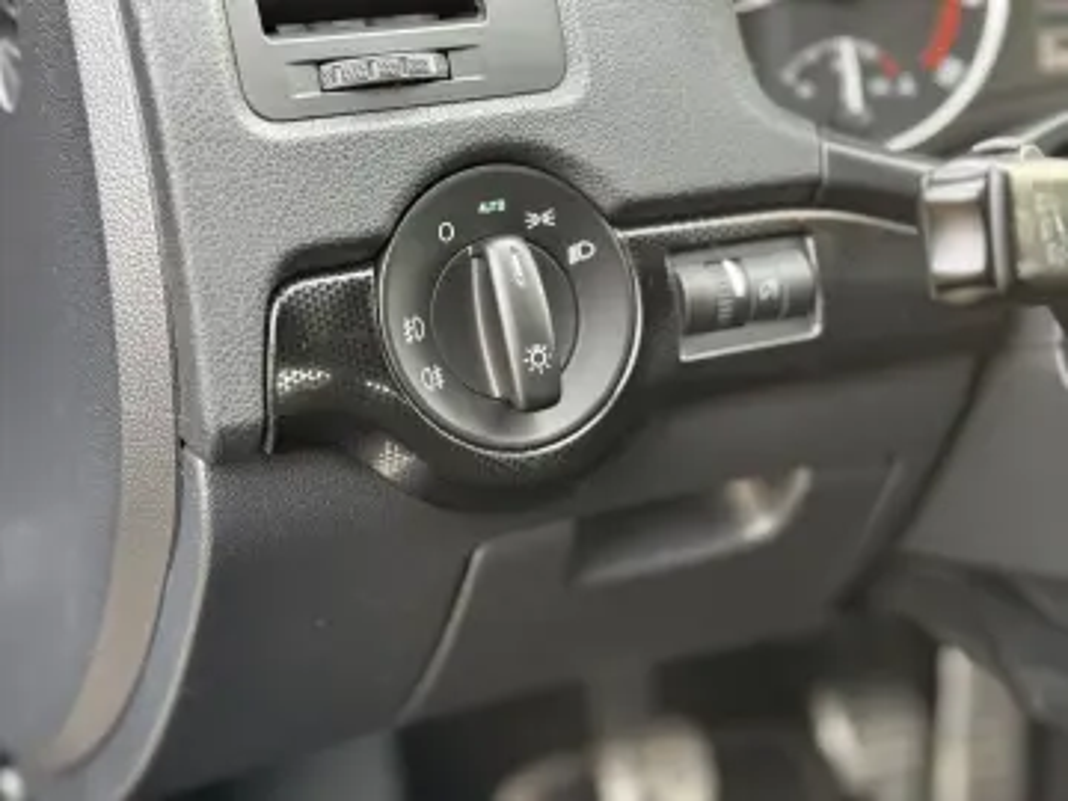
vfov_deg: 30.3
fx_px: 1481
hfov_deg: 39.7
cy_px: 400
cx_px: 534
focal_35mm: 48
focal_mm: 6.76
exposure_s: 1/60
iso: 100
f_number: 1.78
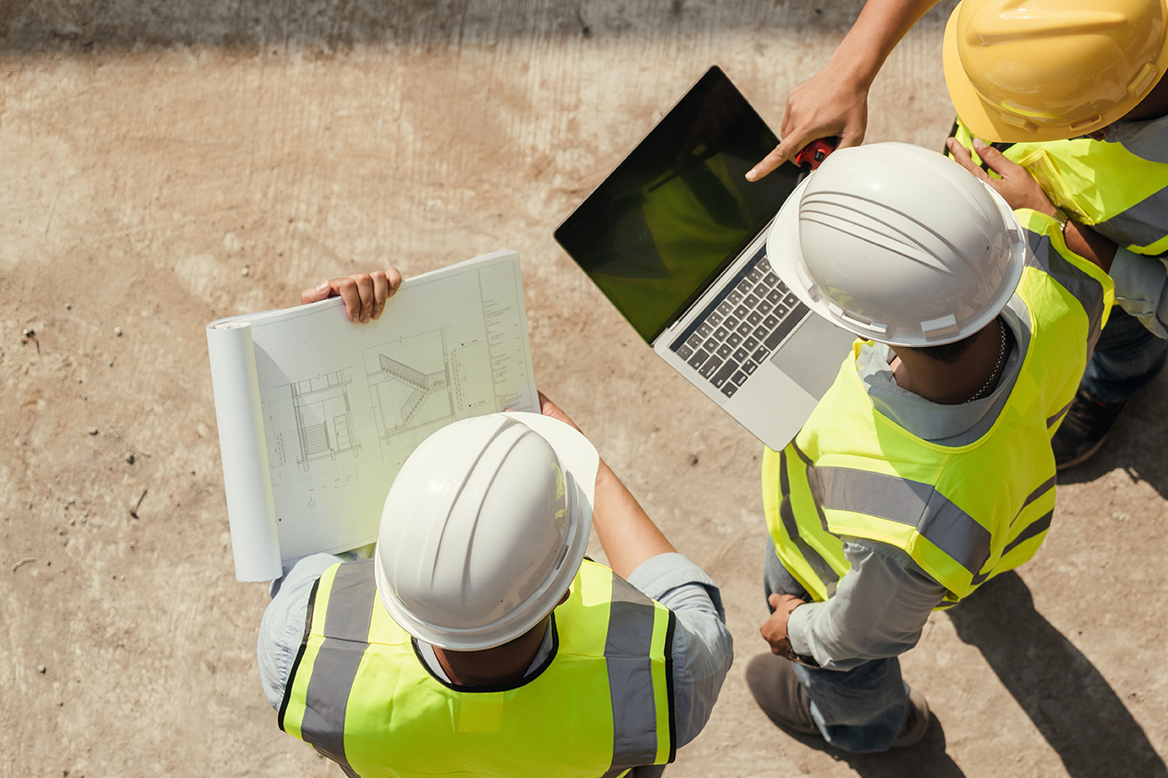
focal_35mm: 86
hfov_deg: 23.6
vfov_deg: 15.9
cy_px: 266
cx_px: 742
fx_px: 2790
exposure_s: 1/2000
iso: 200
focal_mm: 57
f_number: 4
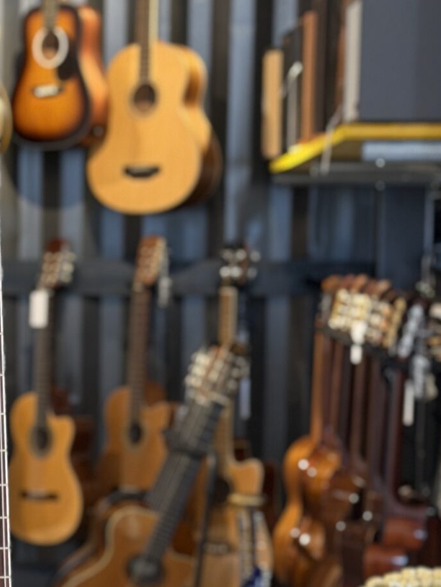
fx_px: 2292
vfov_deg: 14.6
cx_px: -33
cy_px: 415
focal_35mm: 135
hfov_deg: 10.9
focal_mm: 6.76
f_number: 1.78
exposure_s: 1/33
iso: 250
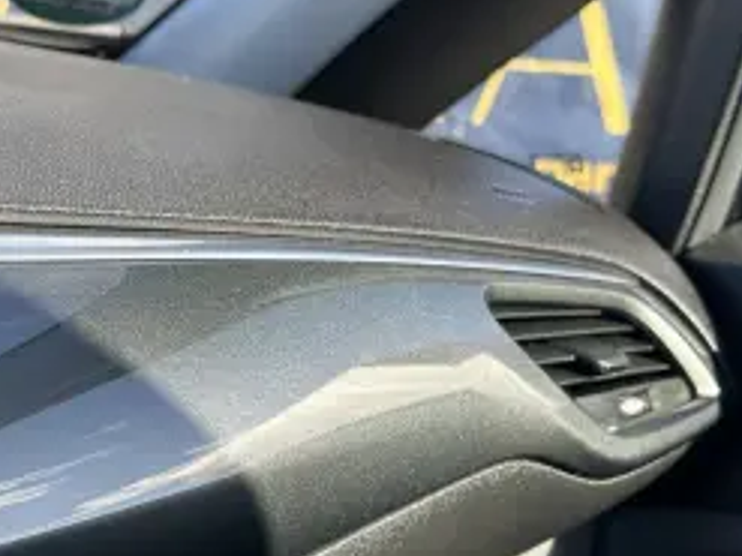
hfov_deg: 27.7
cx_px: 300
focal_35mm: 70
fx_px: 1500
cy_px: 367
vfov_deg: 20.9
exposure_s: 1/601
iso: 64
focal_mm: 6.86
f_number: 1.78
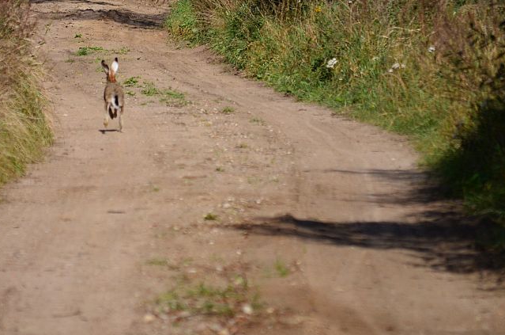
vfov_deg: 2.8
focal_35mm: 481
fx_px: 6732
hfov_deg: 4.3
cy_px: 90
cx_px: 121
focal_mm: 200
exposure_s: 1/4000
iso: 400
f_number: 5.6
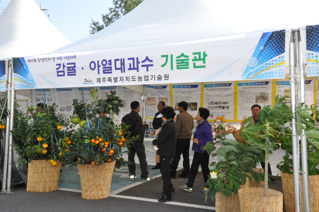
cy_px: 106
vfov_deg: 35.4
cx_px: 160
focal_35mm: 38
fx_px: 332
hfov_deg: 51.3
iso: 2000
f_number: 22
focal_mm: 25
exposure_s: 1/200
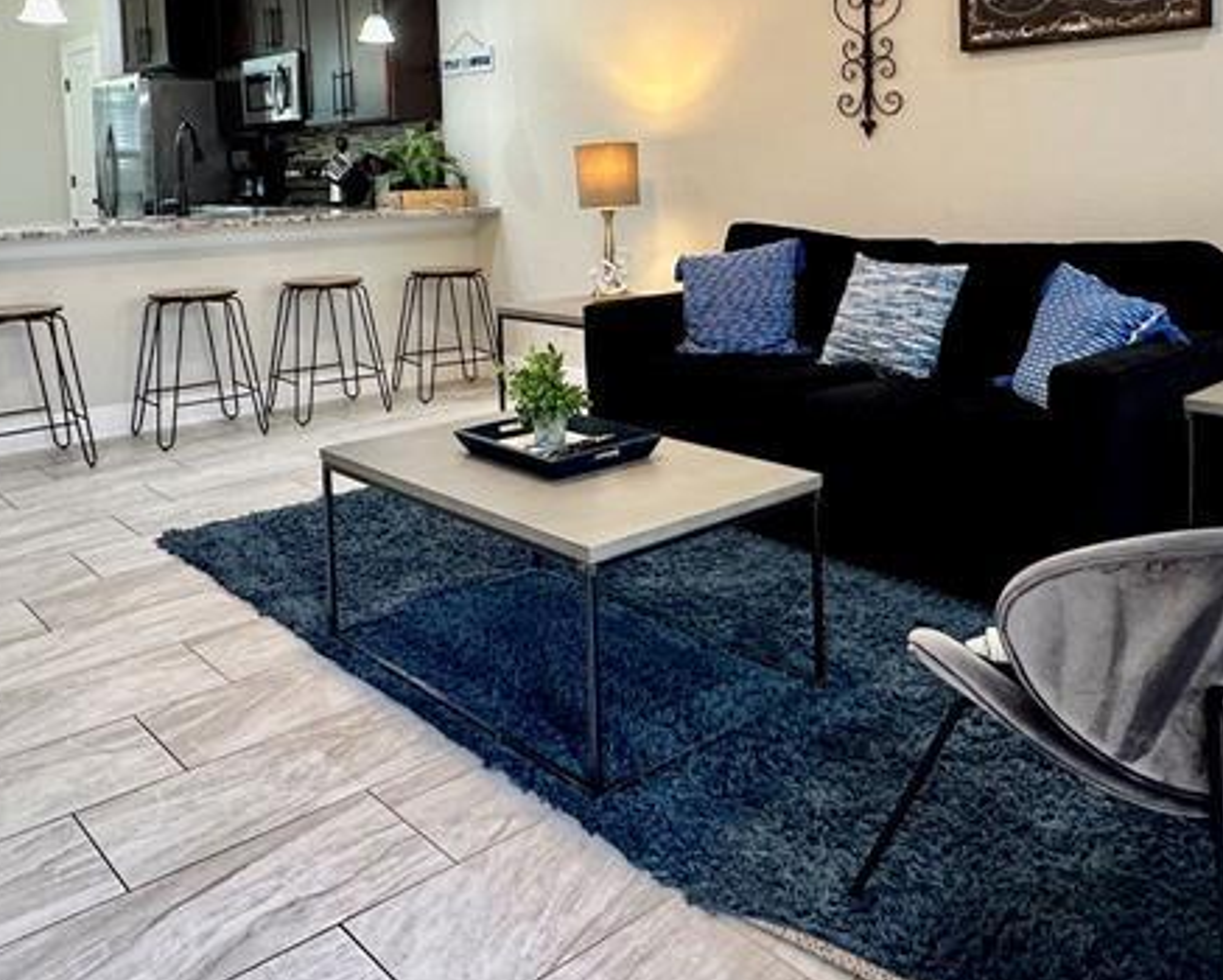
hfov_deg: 55.5
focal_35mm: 32
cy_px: 241
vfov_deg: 44.3
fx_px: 1159
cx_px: 672
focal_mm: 2.22
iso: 250
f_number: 2.2
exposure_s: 1/120
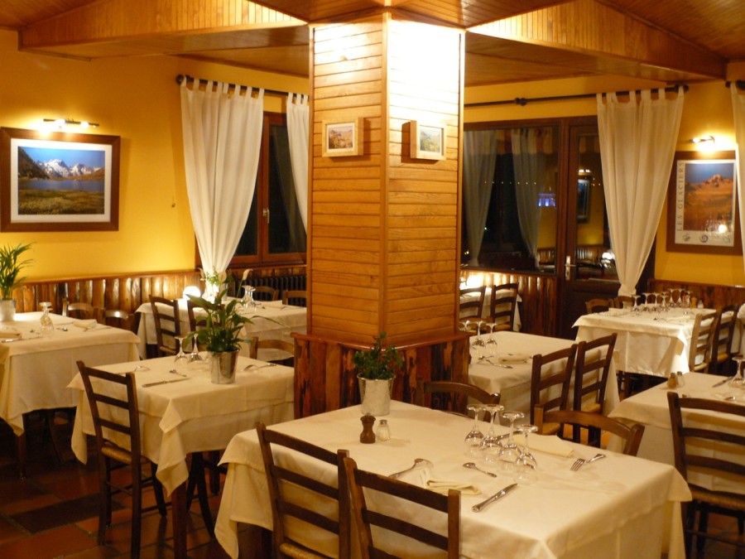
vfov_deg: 39.7
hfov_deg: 51.4
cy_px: 280
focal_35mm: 36
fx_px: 775
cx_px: 372
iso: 200
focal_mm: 6
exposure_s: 1/4
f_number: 3.6
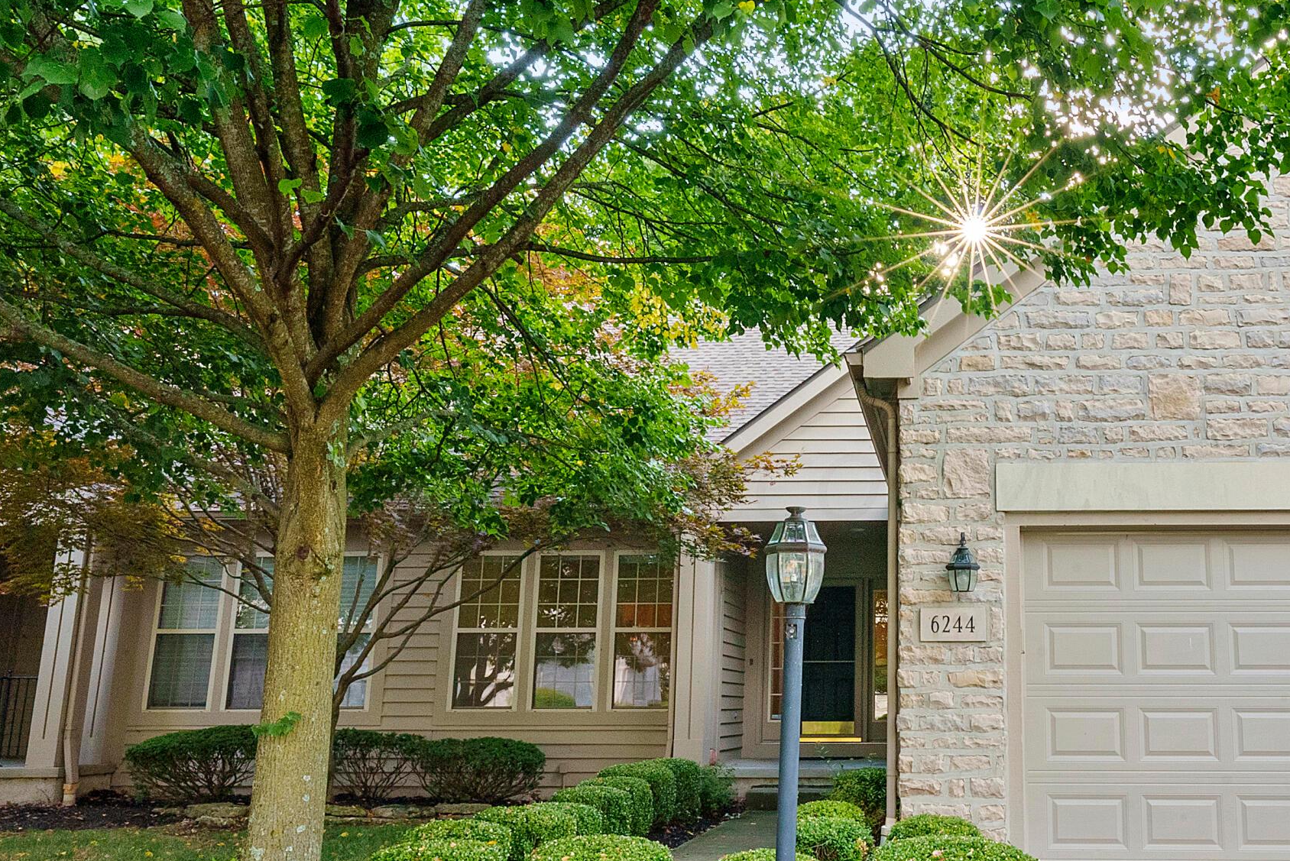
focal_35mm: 32
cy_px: 486
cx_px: 922
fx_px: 1147
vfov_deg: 41.1
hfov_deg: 56.6
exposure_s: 1/40
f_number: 22
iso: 640
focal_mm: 18
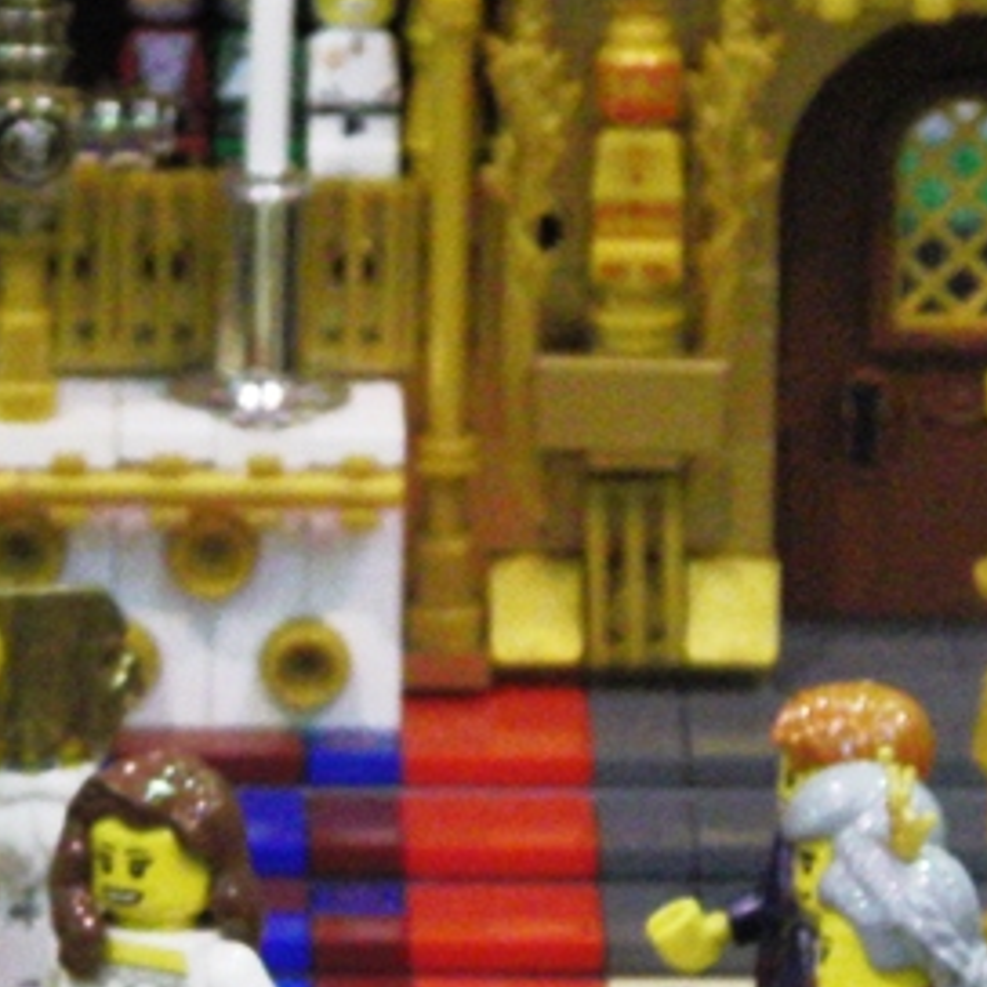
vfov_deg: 3.2
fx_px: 17936
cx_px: -73
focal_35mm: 556
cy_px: 646
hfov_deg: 3.1
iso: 400
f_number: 4.3
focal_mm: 29.6
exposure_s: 1/13
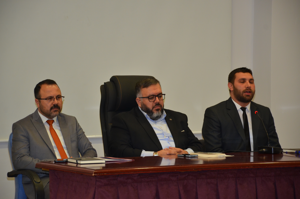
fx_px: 1310
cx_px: 150
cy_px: 100
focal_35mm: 158
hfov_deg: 13.1
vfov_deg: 8.7
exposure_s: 1/60
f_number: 5.6
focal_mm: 105
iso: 800
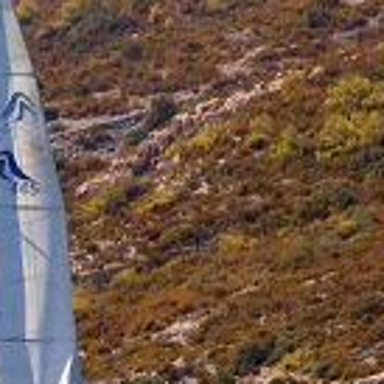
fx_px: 34865
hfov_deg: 0.6
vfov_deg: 0.6
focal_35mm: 2778
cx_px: -590
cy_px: 206
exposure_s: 1/4000
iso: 640
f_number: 5.6
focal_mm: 300
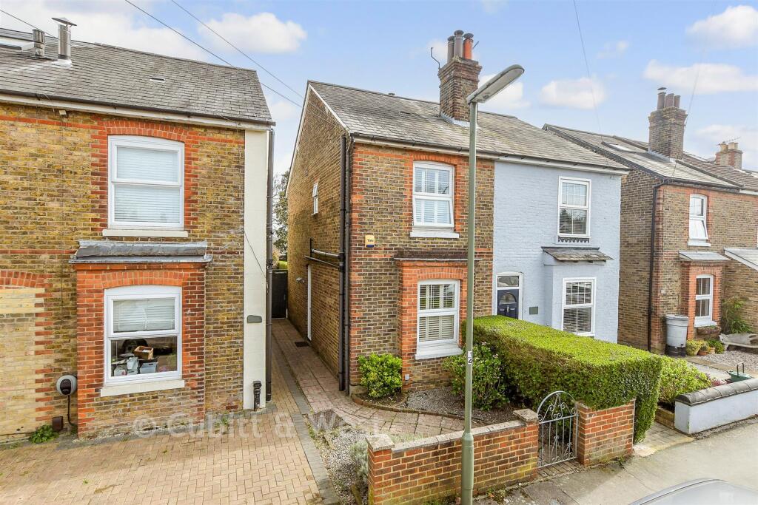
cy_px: 252
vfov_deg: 70.5
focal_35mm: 17
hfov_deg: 93.3
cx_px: 379
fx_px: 358
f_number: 9
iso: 160
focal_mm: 11.5
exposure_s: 1/80
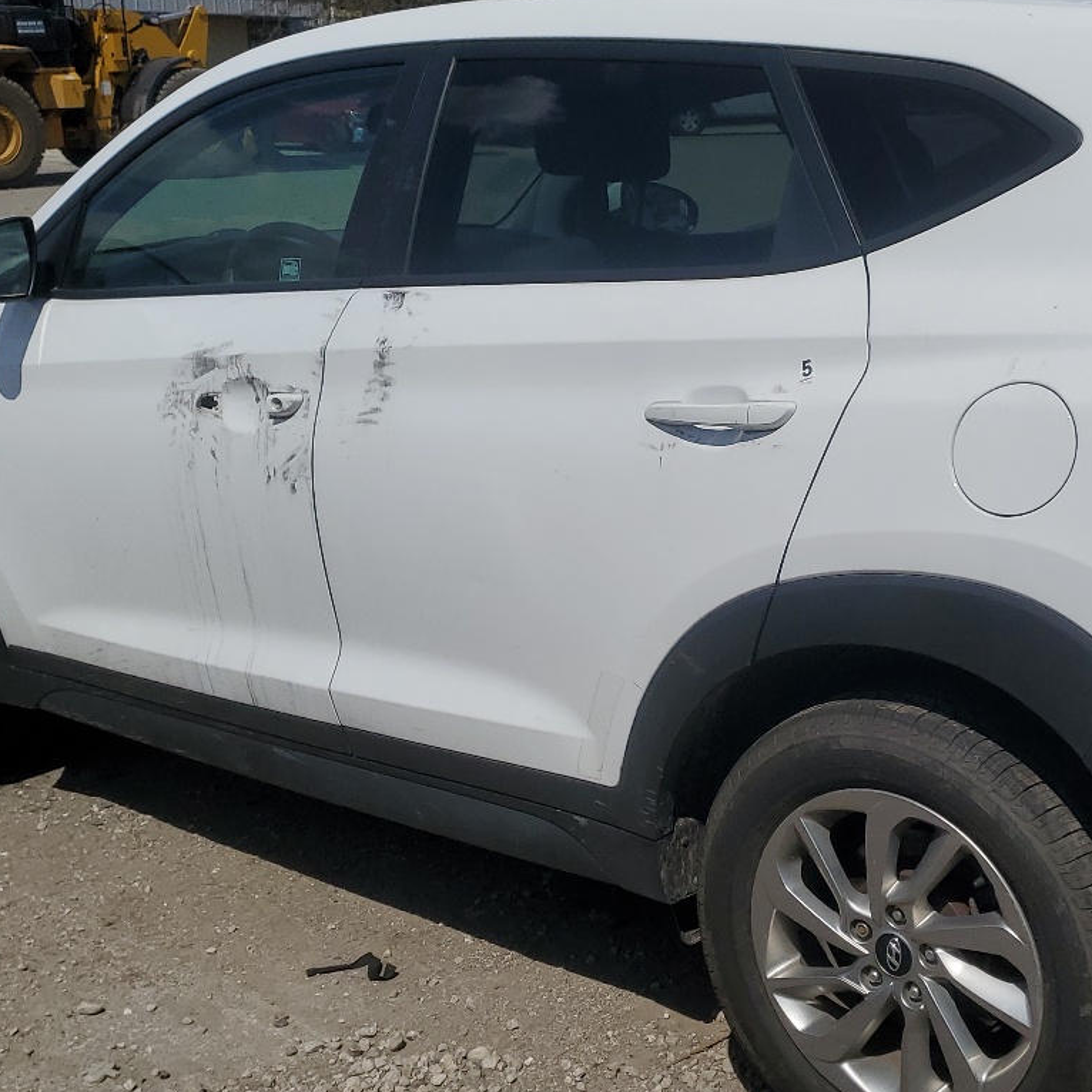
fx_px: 1713
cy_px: 552
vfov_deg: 35.4
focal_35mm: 48
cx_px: 760
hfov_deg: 34.9
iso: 50
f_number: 1.5
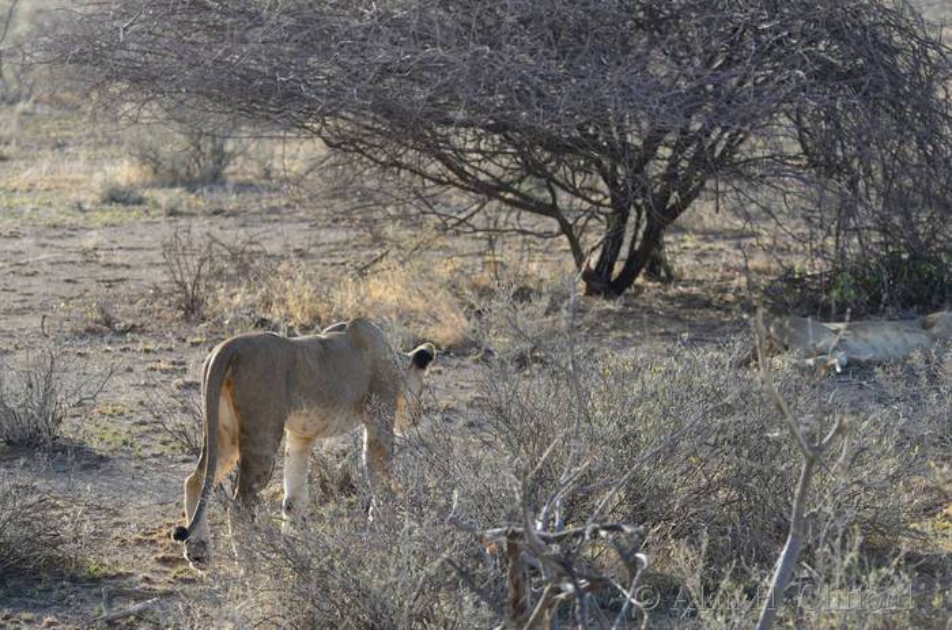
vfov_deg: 8.7
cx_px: 476
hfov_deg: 13.1
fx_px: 4155
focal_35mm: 158
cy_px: 315
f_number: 4.8
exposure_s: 1/500
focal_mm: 105
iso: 280
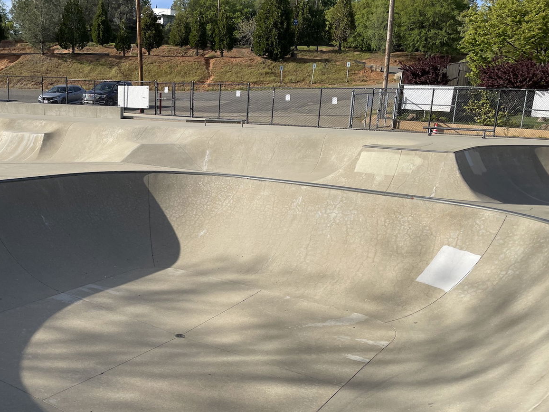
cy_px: 245
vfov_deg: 39.5
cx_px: 185
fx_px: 571
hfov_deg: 50.5
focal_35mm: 36
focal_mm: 4.2
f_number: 1.6
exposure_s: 1/2681
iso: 32
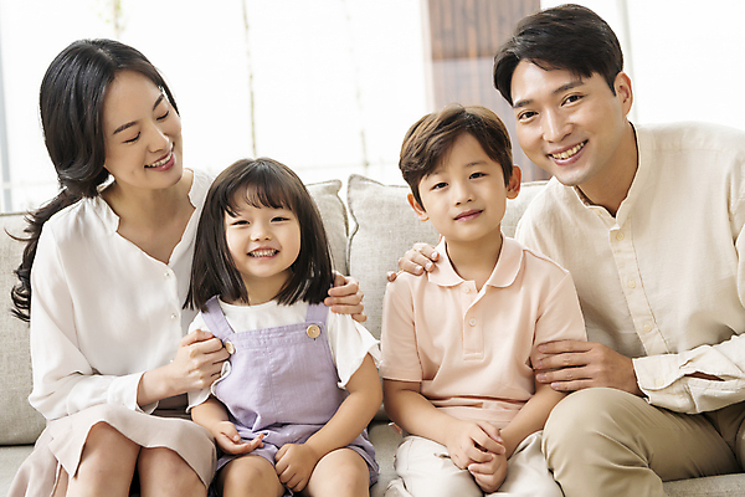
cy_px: 248
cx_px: 372
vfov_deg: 27.0
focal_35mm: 50
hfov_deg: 39.6
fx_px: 1035
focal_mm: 50
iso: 320
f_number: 4
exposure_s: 1/160
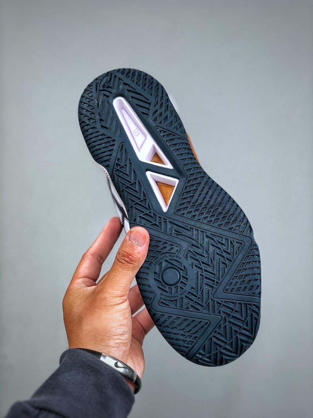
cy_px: 209
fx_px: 687
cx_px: 156
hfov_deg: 25.7
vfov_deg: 33.8
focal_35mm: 57
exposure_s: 1/50
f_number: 2.8
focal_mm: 6.6
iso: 25
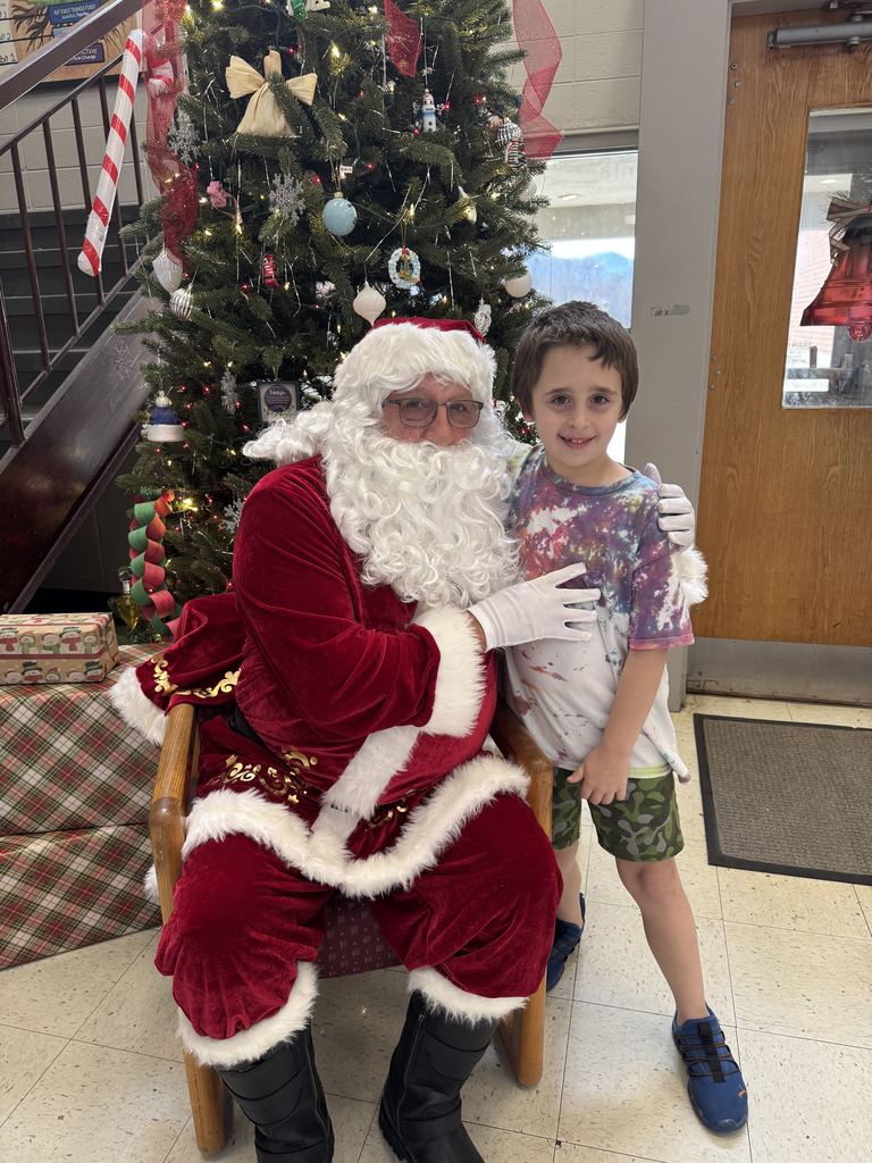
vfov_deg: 71.6
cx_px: 436
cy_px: 582
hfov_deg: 56.8
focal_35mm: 24
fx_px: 806
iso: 125
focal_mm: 6.76
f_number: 1.78
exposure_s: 1/60
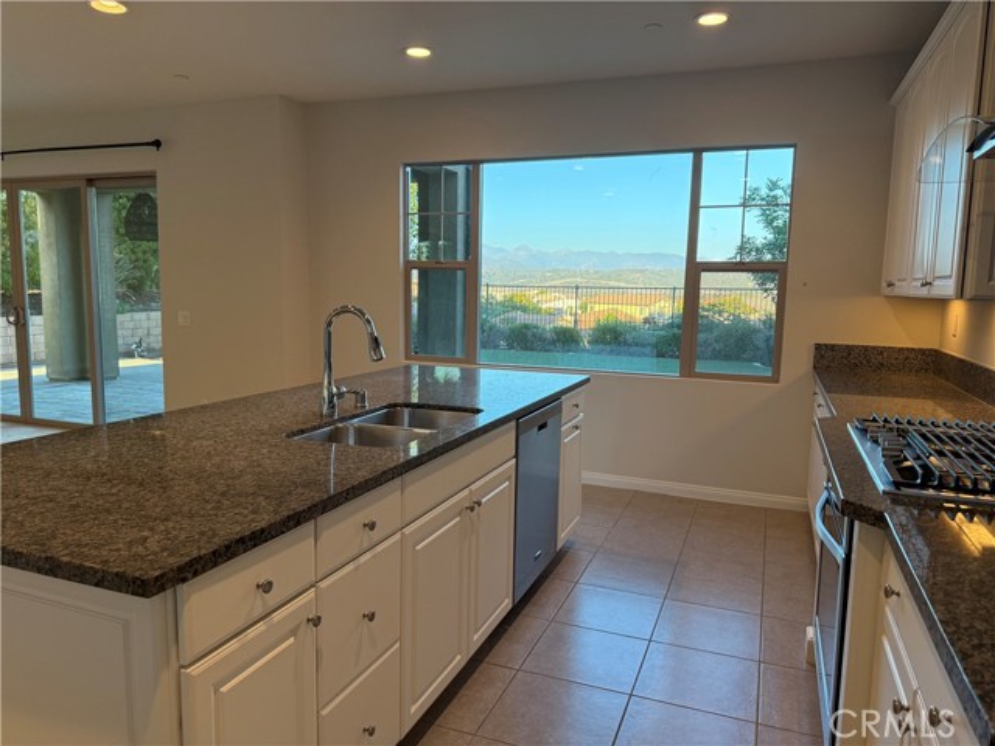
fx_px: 690
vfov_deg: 56.8
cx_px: 498
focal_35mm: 24
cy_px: 373
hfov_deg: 71.6
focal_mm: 6.76
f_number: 1.78
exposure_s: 1/235
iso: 160
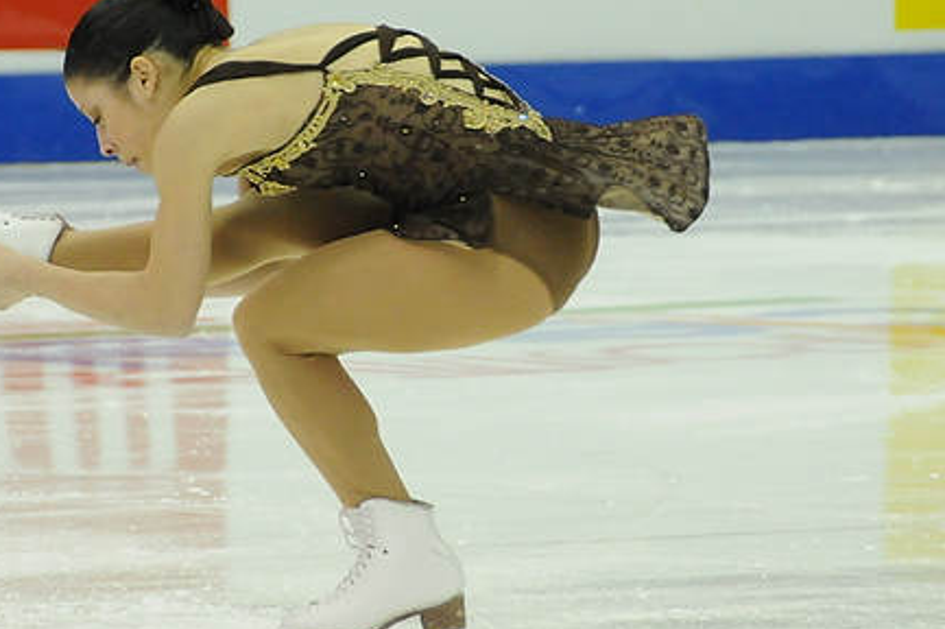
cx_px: 371
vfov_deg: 2.5
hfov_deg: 3.7
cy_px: 224
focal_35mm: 554
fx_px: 14531
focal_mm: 200
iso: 3200
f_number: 5.6
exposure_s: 1/800
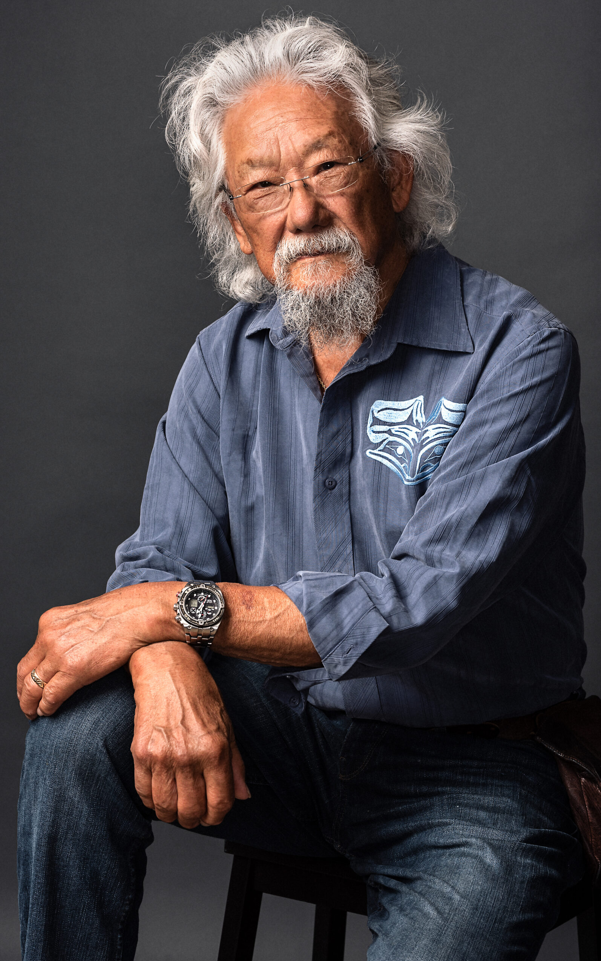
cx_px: 304
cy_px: 481
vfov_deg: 23.8
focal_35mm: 87
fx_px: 2280
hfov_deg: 15.0
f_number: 8
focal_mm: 85
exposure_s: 1/200
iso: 100
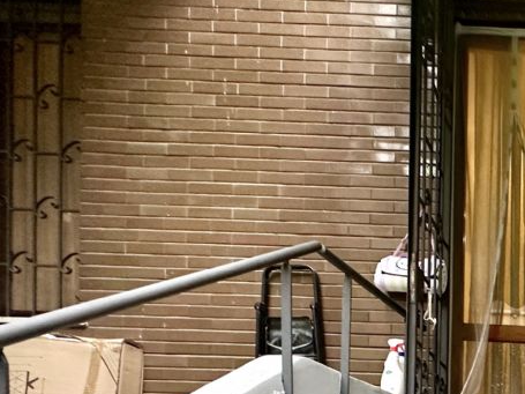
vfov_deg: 29.5
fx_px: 606
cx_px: 667
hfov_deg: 34.5
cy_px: 503
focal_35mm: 40
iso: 200
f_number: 2.2
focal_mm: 2.22
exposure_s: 1/50
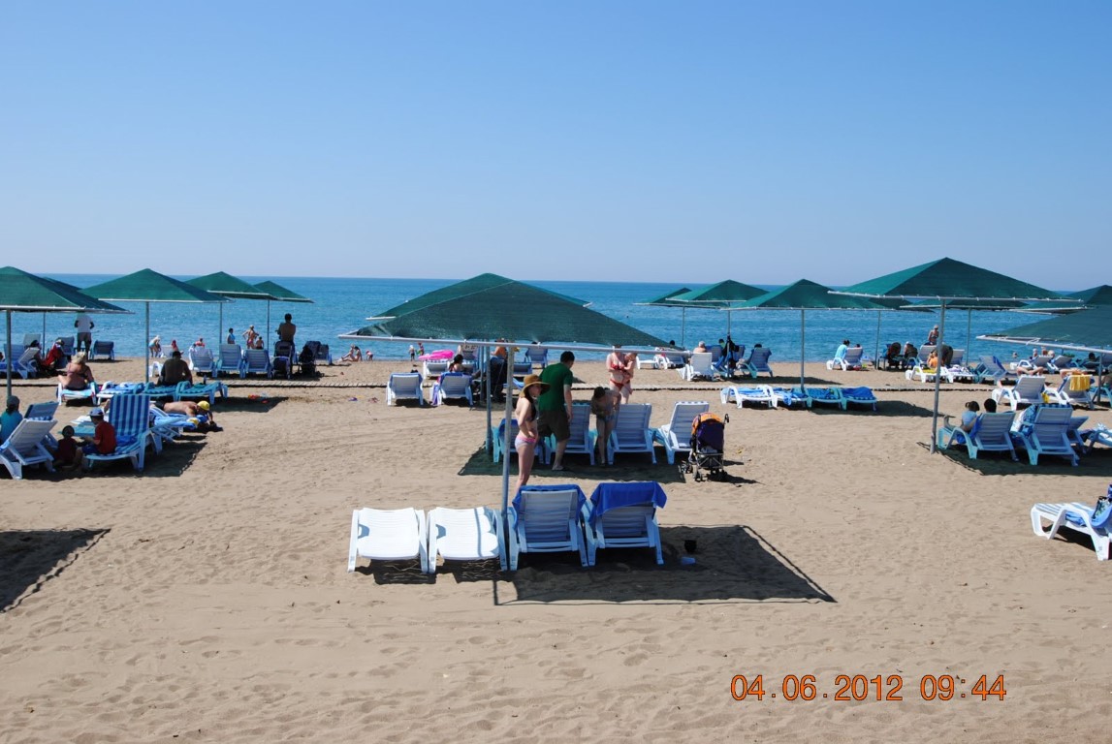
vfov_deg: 37.0
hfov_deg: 53.1
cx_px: 556
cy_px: 372
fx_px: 1113
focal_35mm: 36
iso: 100
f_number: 8
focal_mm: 24
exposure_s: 1/250
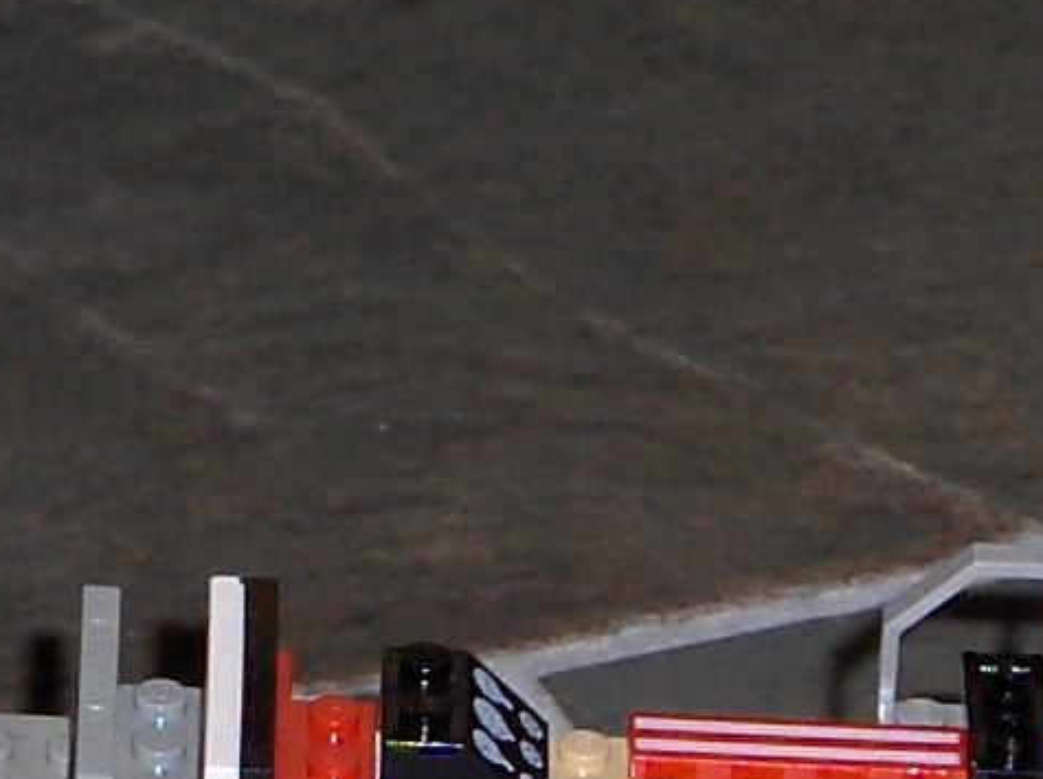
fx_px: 12157
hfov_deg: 4.9
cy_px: 1707
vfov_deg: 3.6
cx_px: 292
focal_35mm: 404
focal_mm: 15.2
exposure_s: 1/90
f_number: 3.6
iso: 60
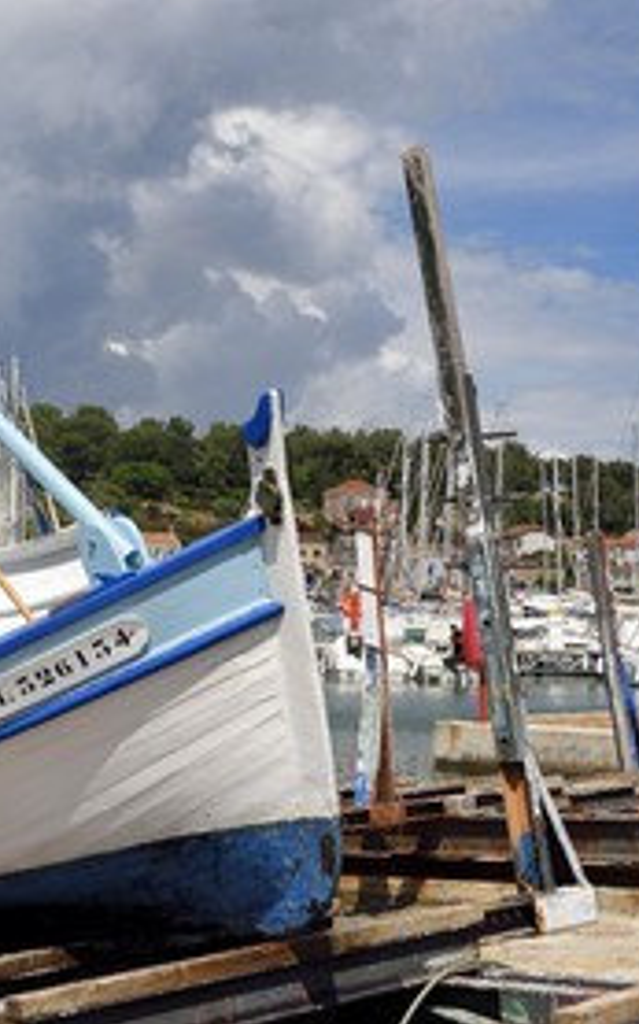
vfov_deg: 37.5
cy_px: 514
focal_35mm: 54
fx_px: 1505
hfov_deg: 23.5
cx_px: 111
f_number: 14
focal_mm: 35
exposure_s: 1/320
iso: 200
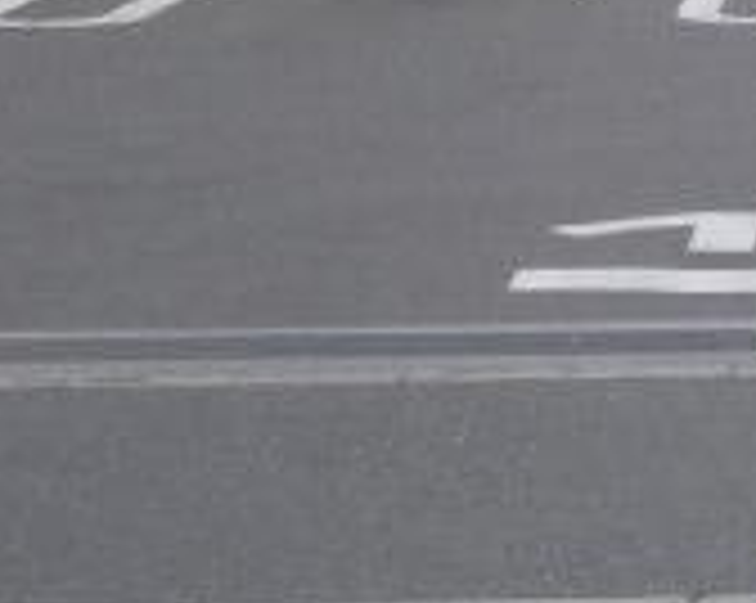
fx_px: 3911
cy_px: -392
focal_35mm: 175
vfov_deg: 8.6
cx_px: 1400
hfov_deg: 10.3
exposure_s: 1/800
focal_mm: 8.3
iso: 80
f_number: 3.4
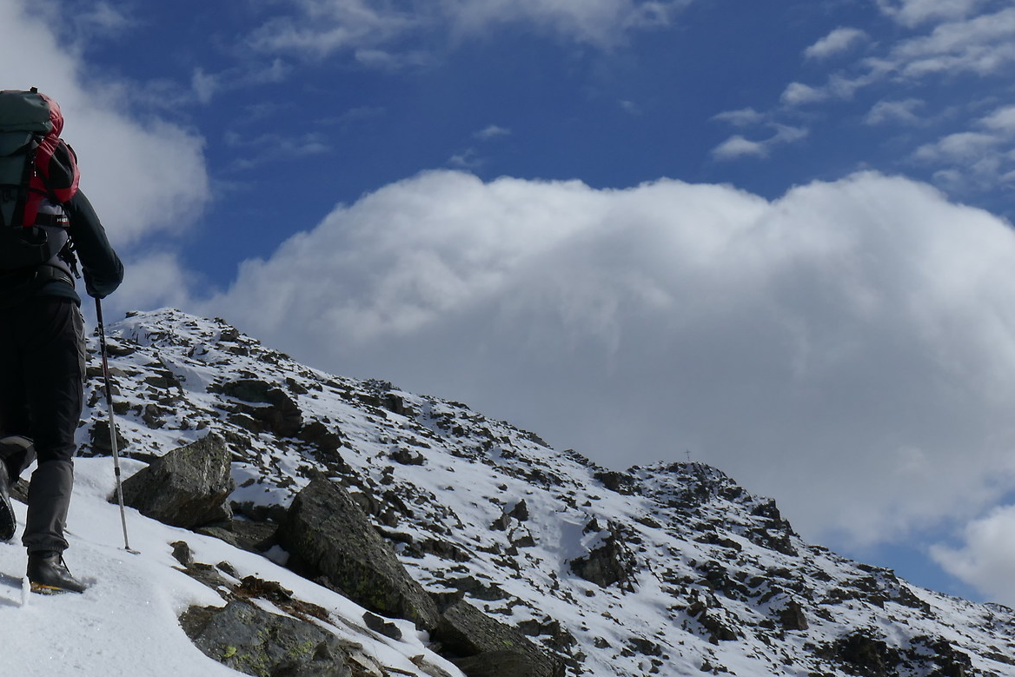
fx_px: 2143
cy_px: 375
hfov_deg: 26.1
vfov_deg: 17.9
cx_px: 179
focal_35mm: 76
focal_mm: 13.6
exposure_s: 1/1300
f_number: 7.1
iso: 125
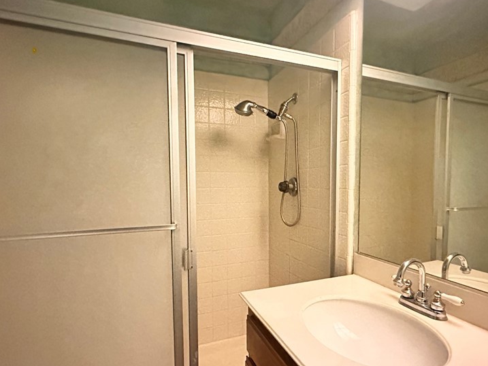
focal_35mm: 20
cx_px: 261
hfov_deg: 81.6
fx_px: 282
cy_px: 202
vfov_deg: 65.8
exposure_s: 1/24
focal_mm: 2.22
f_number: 2.2
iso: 2500
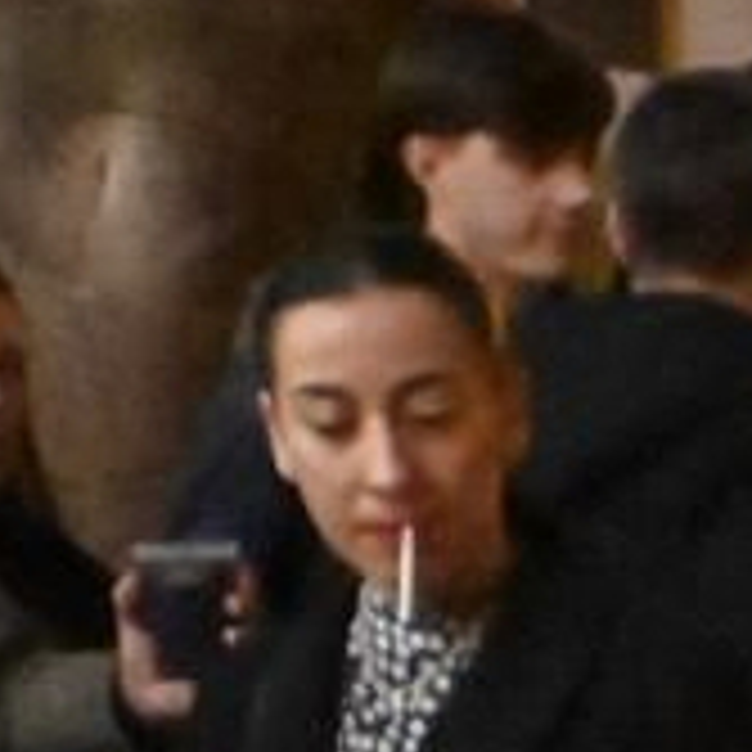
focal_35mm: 250
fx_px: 6147
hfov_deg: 6.0
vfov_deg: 6.8
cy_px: 1520
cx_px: 2841
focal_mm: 20.5
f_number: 6.3
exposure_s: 1/160
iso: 10000
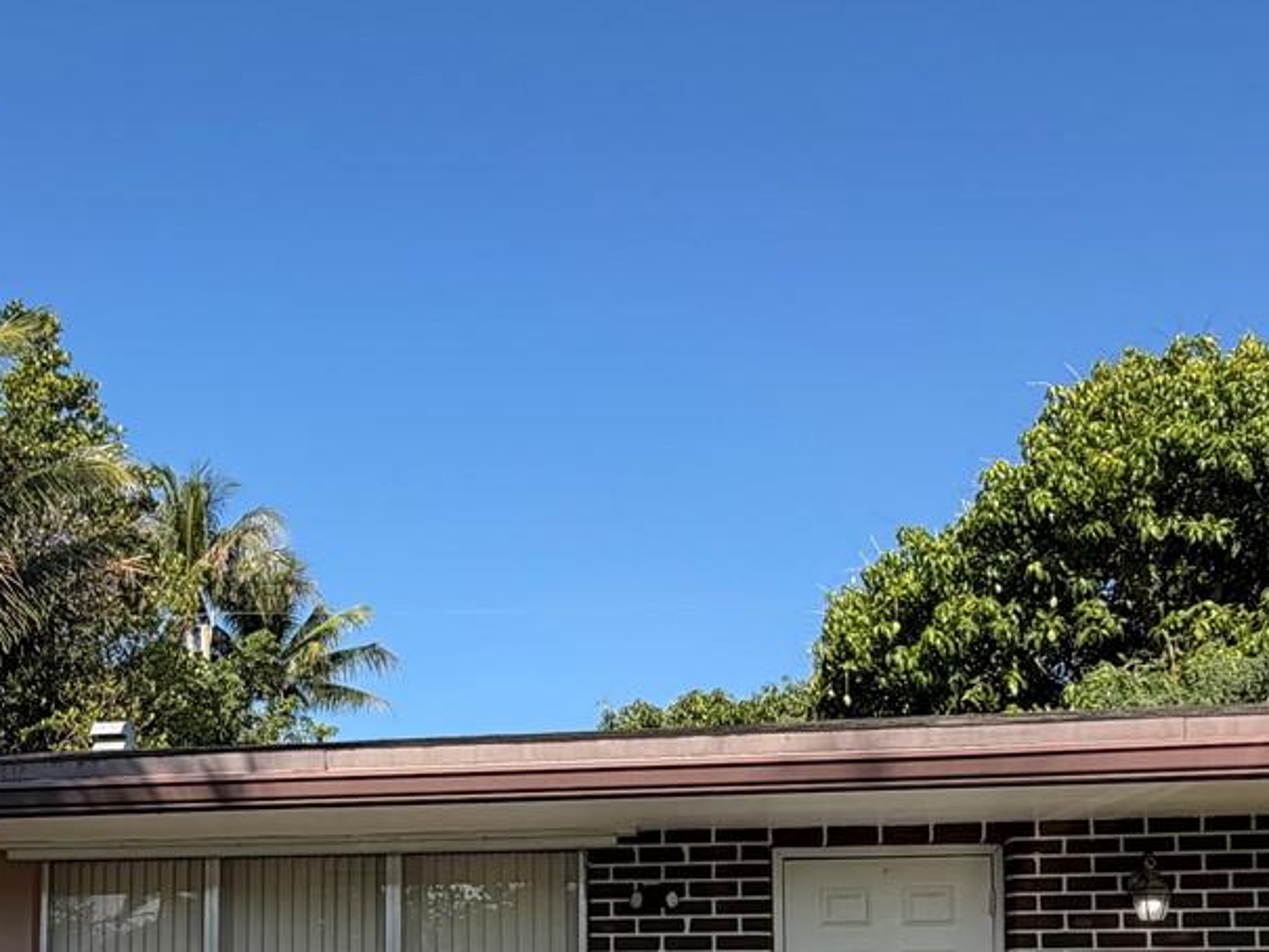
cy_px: 935
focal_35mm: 37
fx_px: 1357
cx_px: 409
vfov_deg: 35.3
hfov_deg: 49.1
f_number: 2.2
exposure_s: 1/770
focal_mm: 2.22
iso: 32
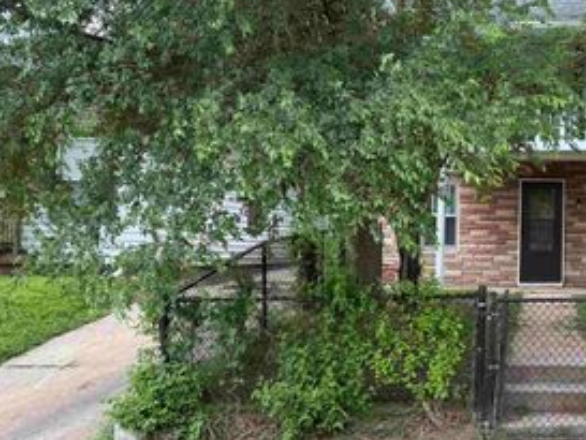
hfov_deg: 39.7
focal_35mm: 44
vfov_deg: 32.9
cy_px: 231
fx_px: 745
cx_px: 530
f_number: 1.78
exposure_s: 1/715
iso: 80
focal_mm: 6.76
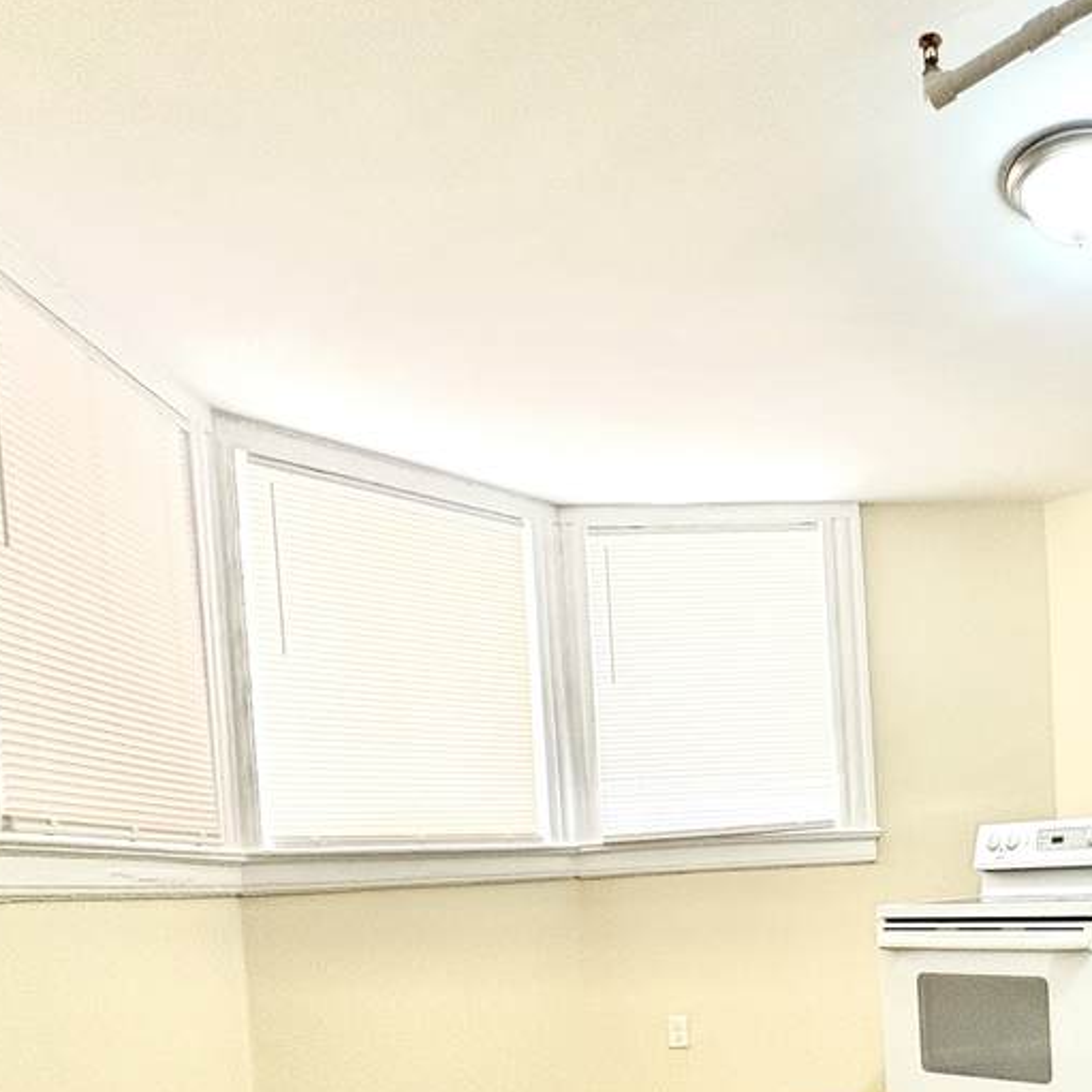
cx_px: 925
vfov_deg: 48.8
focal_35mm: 31
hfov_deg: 48.5
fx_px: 1106
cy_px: 910
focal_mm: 2.22
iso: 250
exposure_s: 1/60
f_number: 2.2
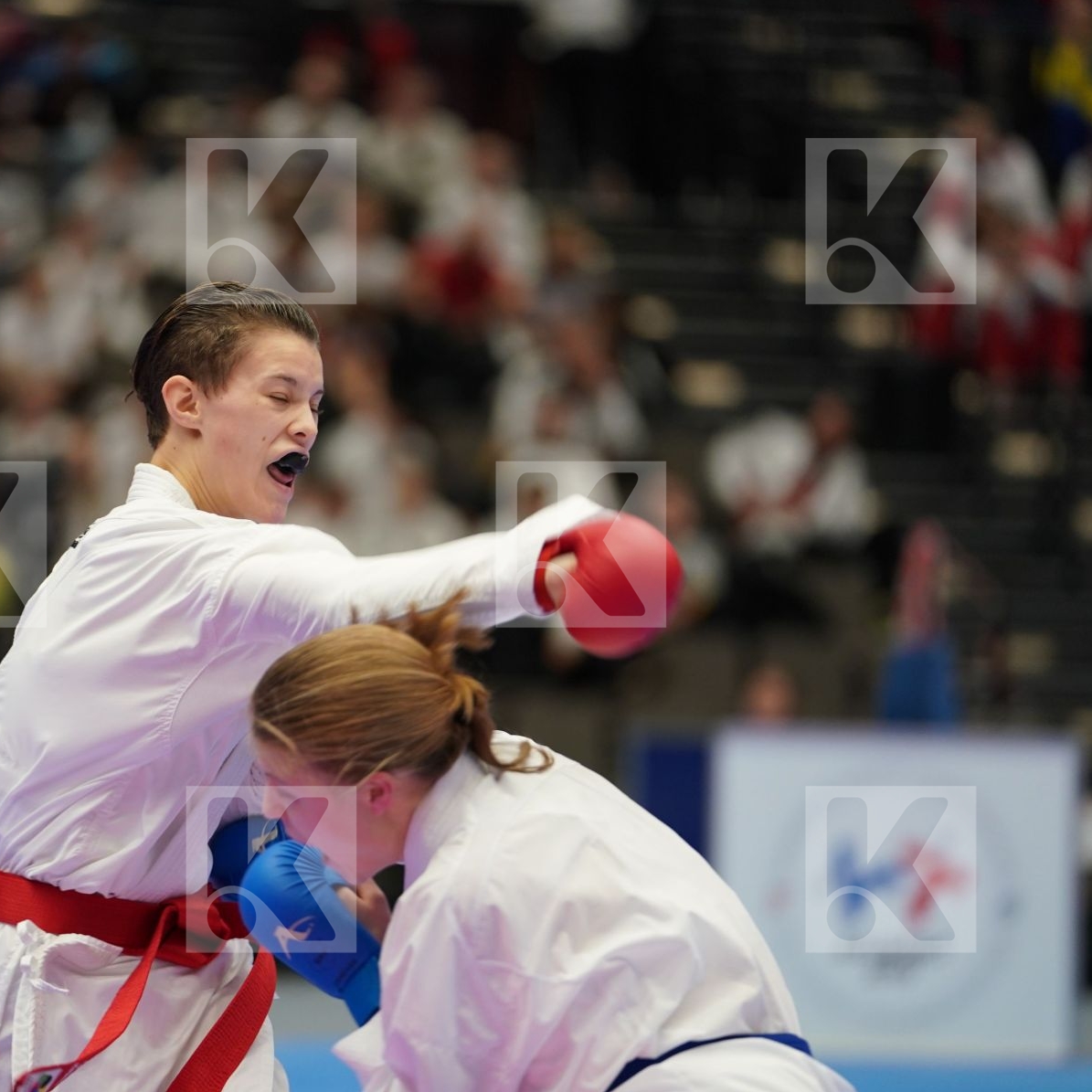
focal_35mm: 238
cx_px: 271
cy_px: 545
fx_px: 8494
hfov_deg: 7.3
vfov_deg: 7.4
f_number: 2.8
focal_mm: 186
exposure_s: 1/500
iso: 1250
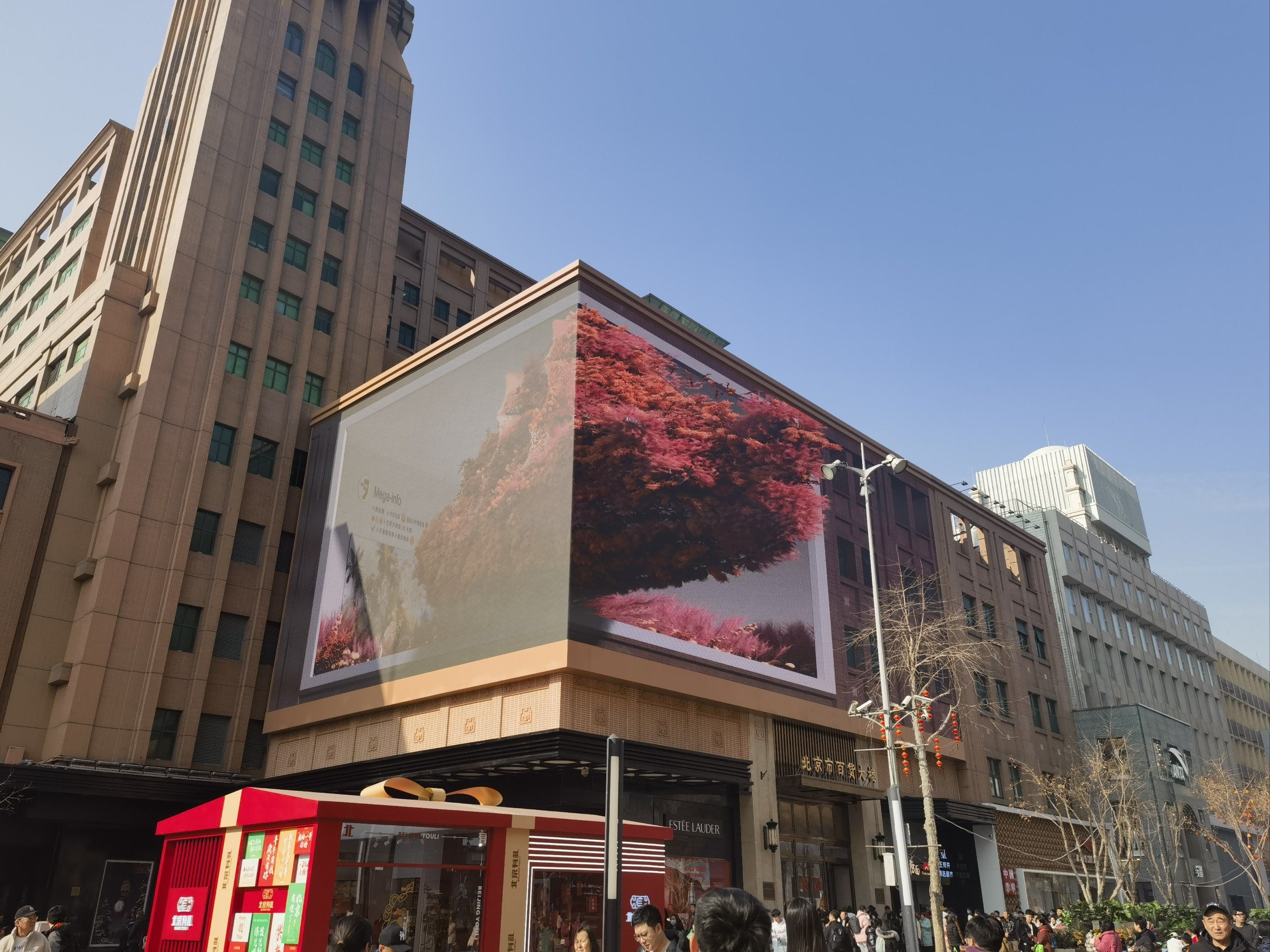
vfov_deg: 51.4
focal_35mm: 27
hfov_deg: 65.3
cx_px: 635
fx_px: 991
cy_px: 476
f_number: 1.9
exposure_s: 1/3333
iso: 50
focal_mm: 6.67
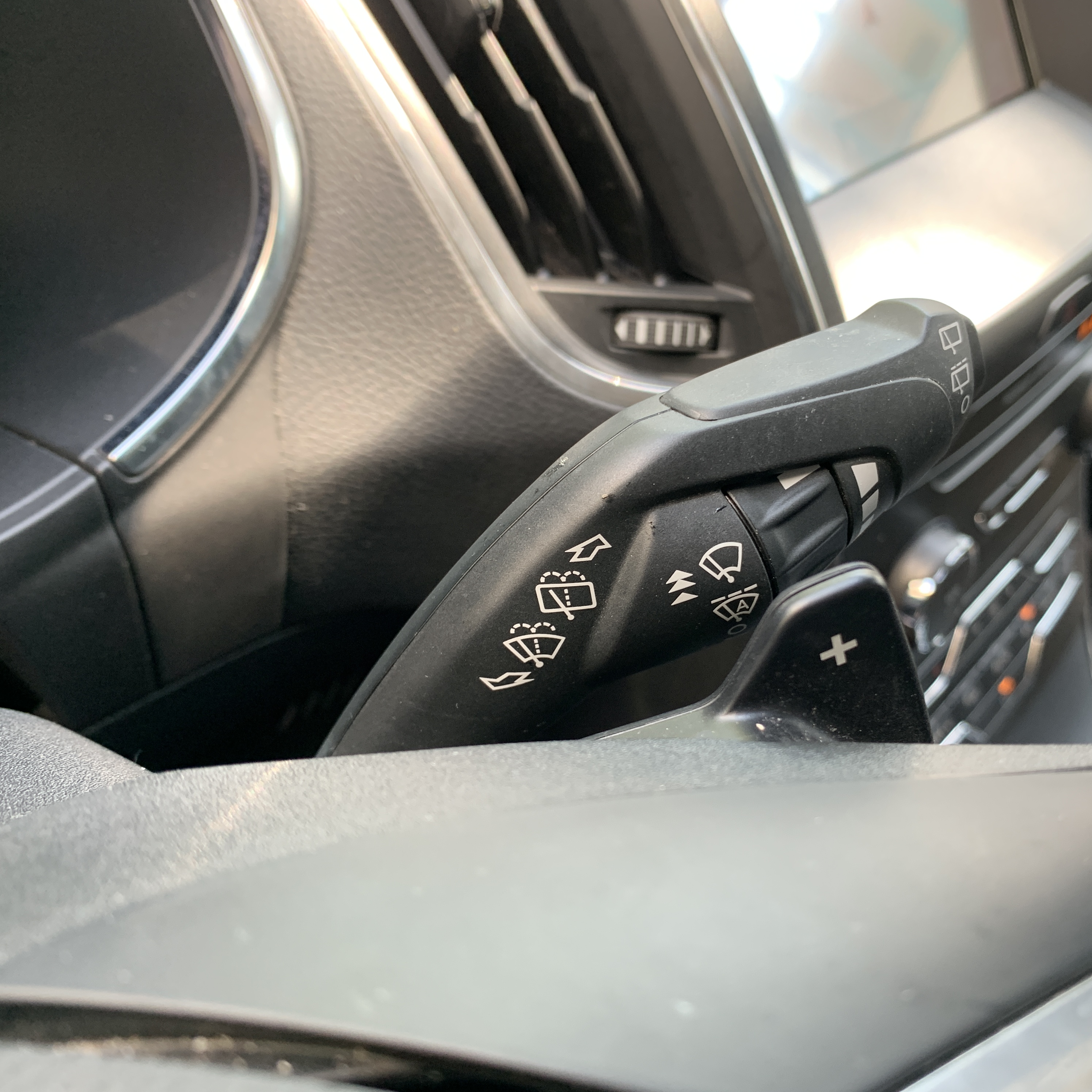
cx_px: 661
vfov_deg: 52.5
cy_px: 550
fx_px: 1106
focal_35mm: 31
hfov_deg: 52.1
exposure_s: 1/95
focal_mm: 4.25
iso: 100
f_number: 1.8
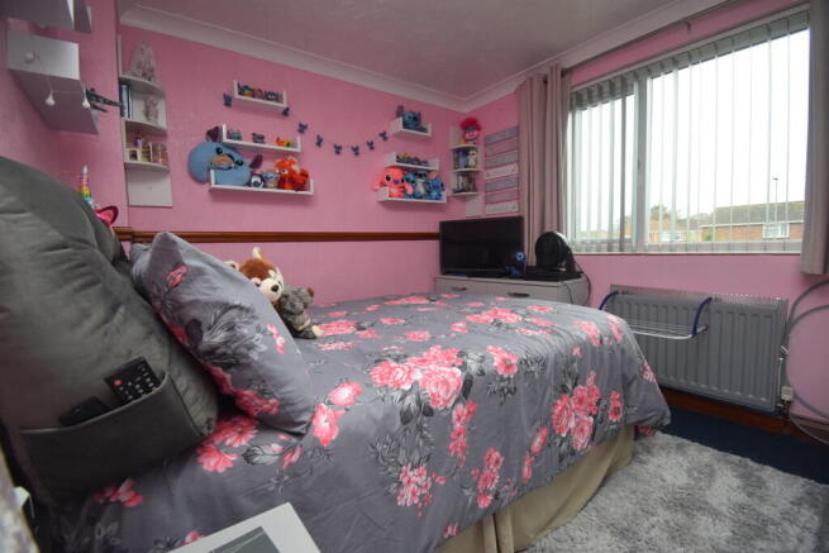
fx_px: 345
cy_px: 276
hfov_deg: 100.4
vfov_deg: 77.4
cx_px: 414
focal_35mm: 15
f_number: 4.5
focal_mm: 10
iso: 640
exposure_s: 1/60
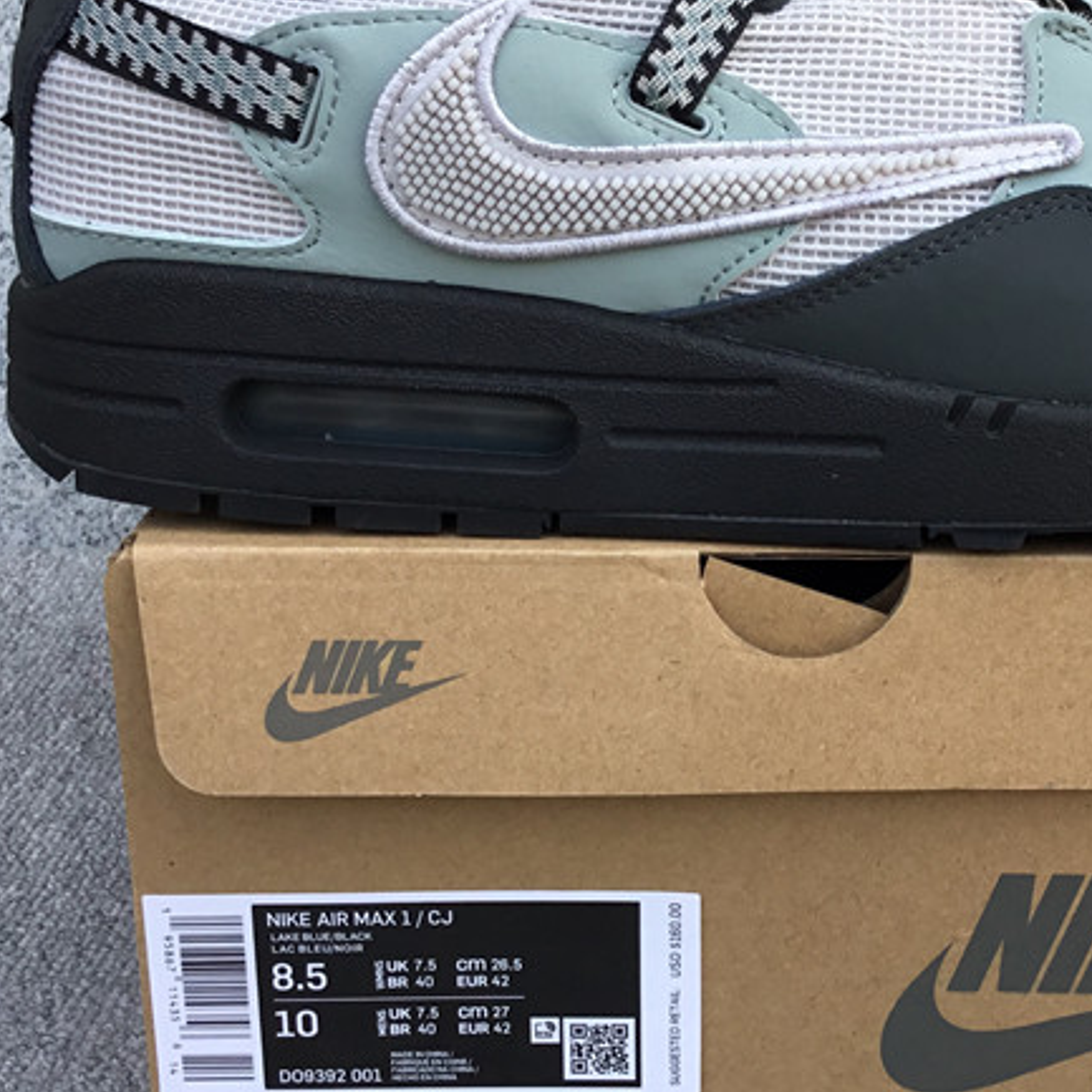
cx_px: 787
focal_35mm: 57
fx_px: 2034
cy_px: 430
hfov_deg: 29.7
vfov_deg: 30.0
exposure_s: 1/307
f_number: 2.4
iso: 25
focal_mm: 3.3
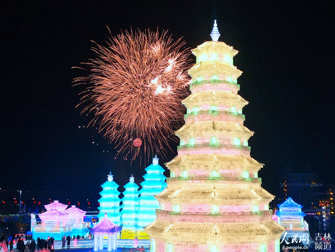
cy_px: 126
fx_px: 513
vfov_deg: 27.5
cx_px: 168
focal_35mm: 53
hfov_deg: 36.2
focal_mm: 6.67
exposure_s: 1/100
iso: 50
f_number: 1.9
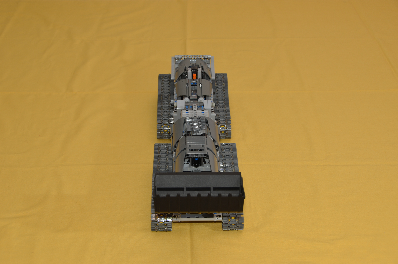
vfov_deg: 21.5
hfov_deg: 32.0
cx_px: 199
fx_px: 695
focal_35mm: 63
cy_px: 132
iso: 100
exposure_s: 1/60
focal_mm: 42
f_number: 8
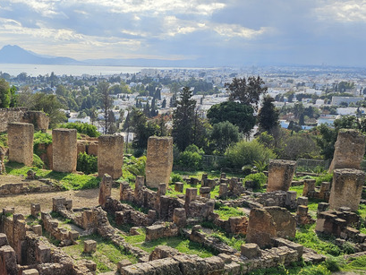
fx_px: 476
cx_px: 91
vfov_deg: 31.4
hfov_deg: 40.9
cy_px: 217
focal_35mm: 45
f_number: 1.7
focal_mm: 6.3
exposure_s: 1/955
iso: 10
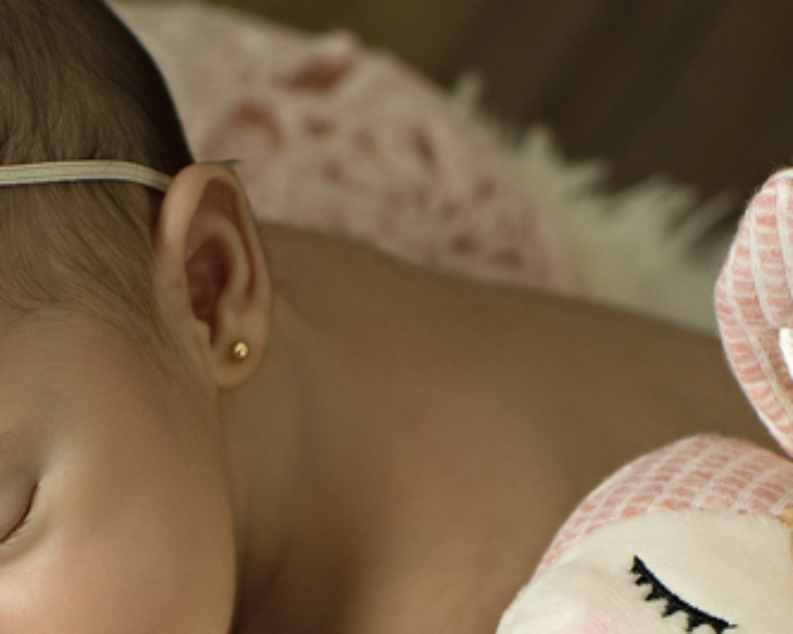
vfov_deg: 8.6
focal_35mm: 178
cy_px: 779
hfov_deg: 10.8
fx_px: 4168
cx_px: 198
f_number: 2.8
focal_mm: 35
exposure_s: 1/200
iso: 400
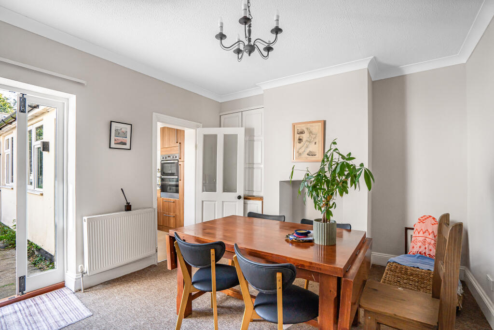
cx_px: 247
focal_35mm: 16
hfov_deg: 96.7
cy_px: 165
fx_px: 220
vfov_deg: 73.8
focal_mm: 16
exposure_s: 1/80
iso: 400
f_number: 7.1
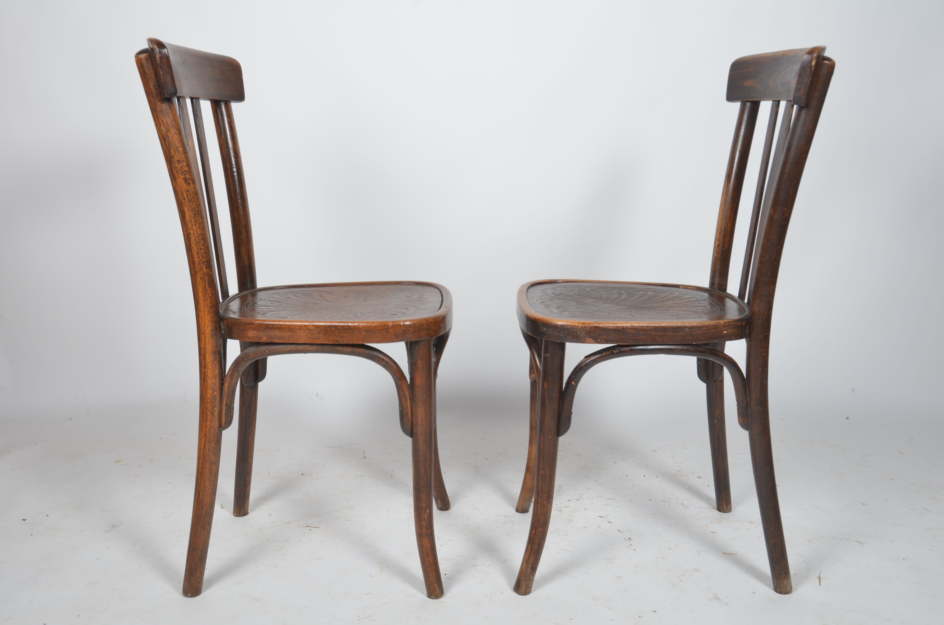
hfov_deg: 53.2
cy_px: 312
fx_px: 942
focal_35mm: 36
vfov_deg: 36.7
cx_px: 472
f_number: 11
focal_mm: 24
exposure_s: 1/125
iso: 100
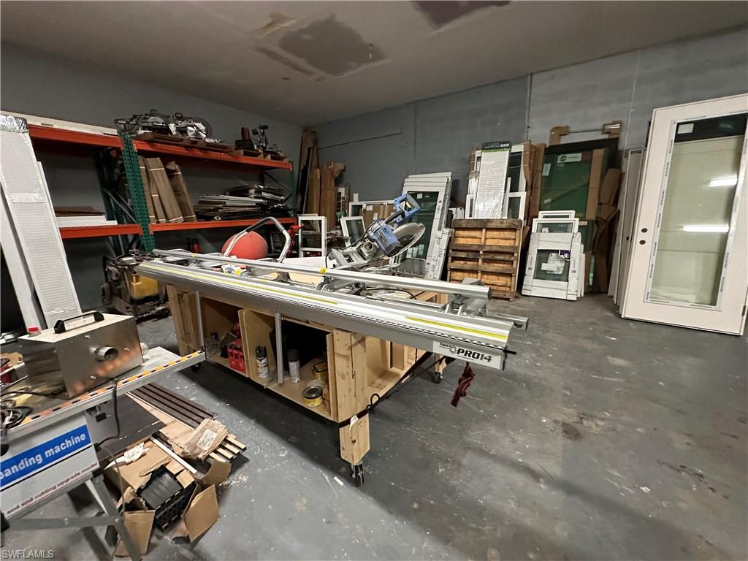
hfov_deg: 102.1
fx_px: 303
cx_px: 374
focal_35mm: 14
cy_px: 280
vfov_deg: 85.7
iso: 640
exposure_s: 1/60
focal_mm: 2.22
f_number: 2.2
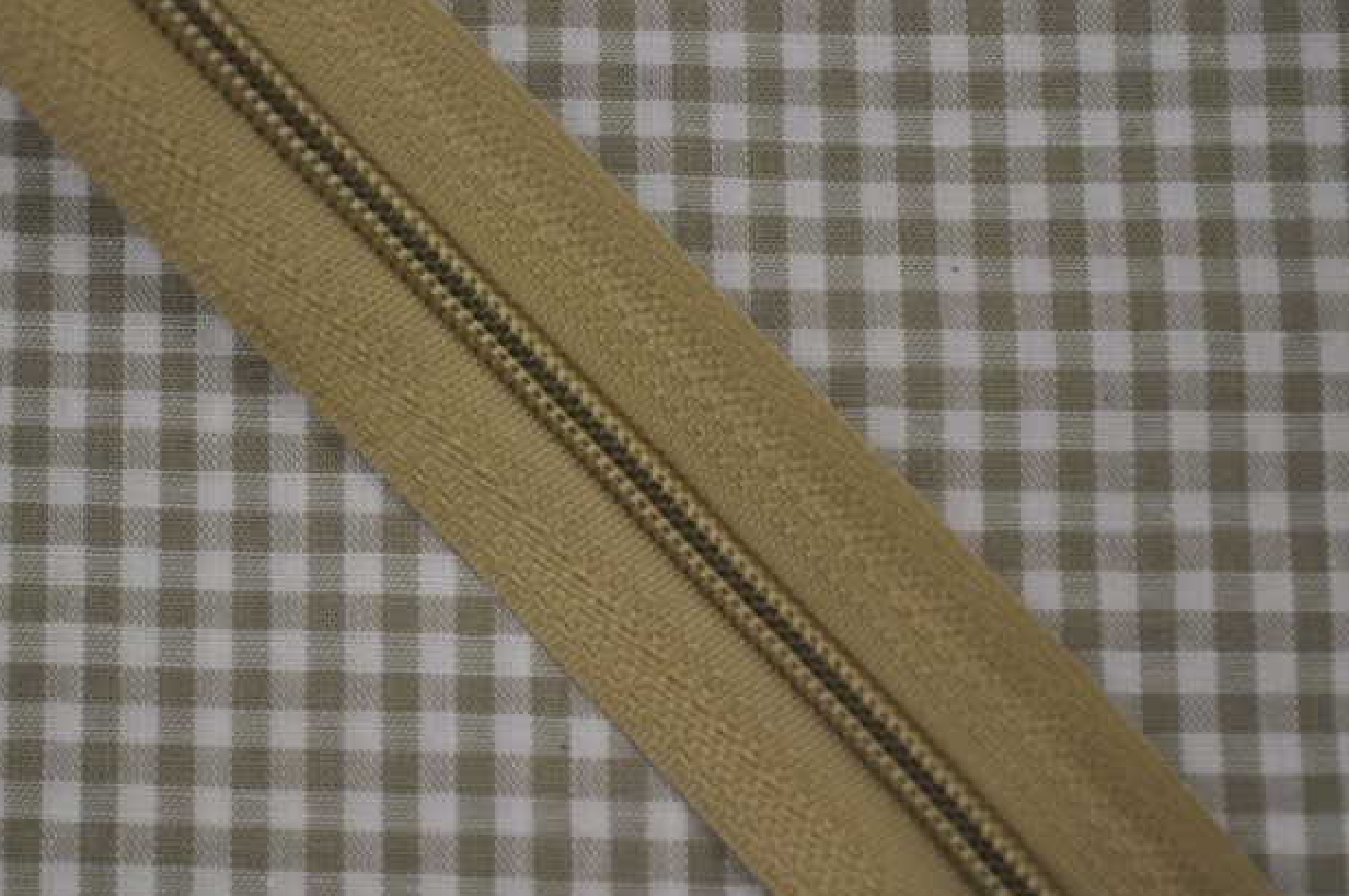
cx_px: 477
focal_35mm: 88
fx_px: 3280
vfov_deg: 15.5
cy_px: 507
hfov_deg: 23.2
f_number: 5.3
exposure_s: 1/60
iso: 500
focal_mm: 45
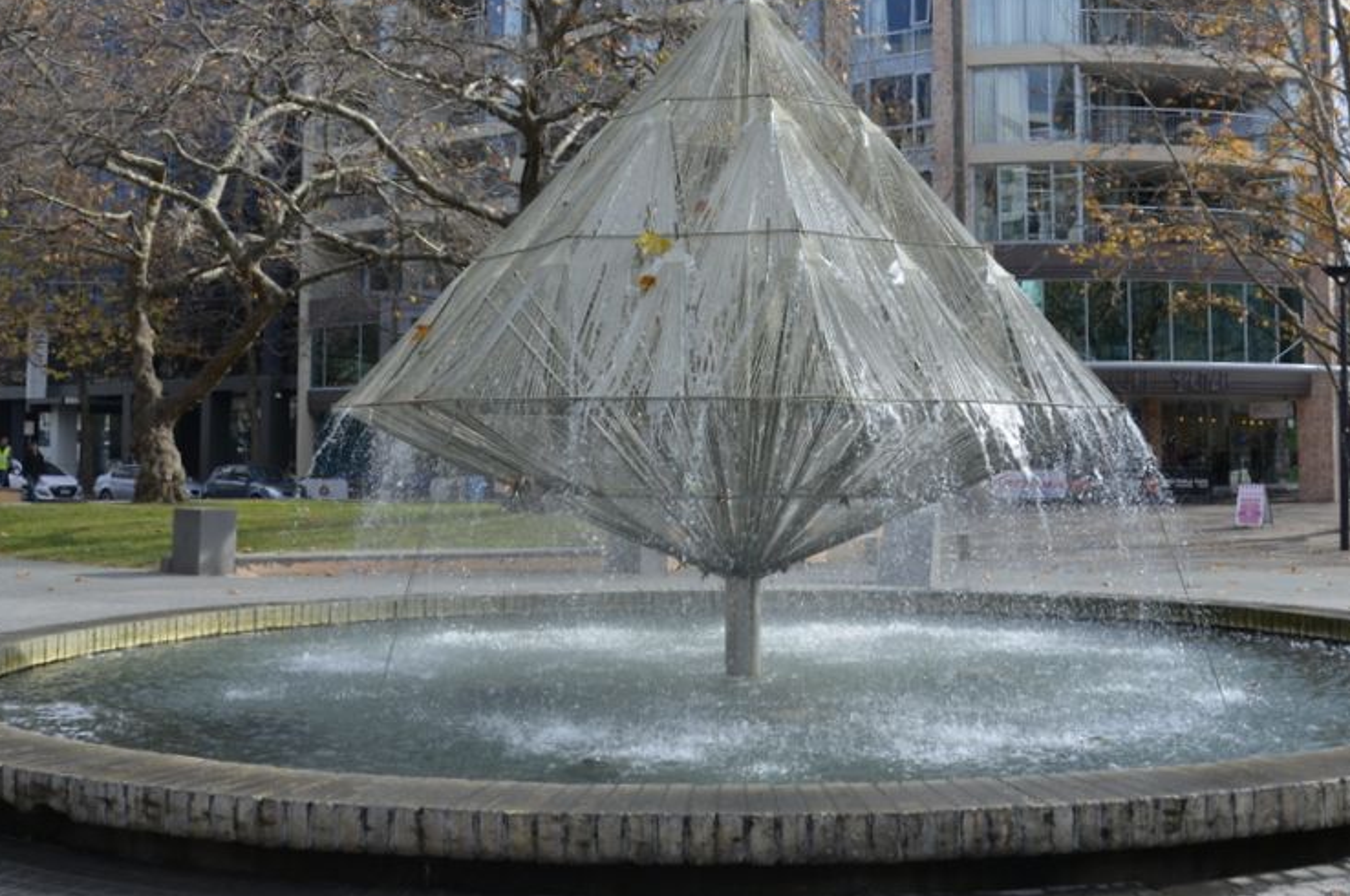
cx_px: 748
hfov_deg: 44.8
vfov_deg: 30.4
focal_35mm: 44
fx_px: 1636
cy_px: 304
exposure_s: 1/250
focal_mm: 21
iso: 200
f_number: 8
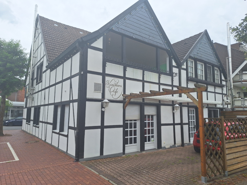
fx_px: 164
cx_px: 124
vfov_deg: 58.9
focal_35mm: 23
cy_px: 92
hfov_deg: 73.9
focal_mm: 5.54
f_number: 1.8
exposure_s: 1/1718
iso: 40
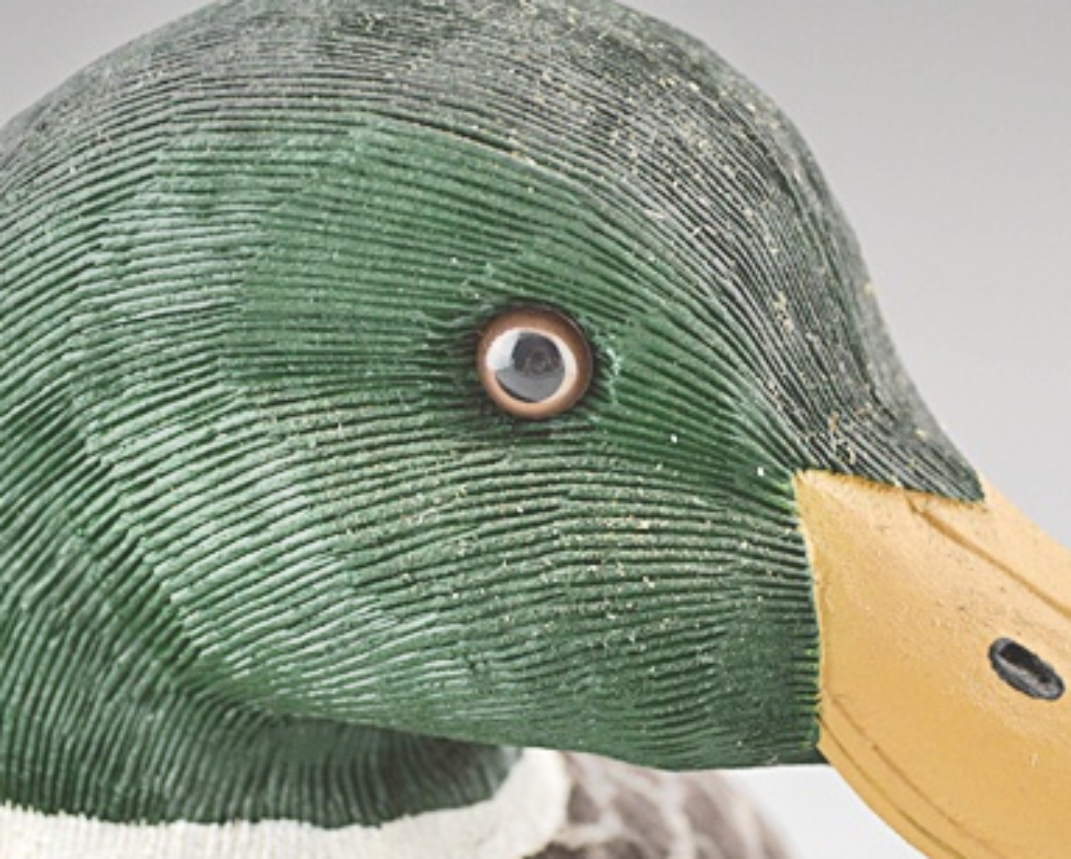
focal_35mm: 90
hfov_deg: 21.3
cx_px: 596
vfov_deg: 17.1
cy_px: 511
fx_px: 2850
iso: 400
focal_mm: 35
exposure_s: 1/15
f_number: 5
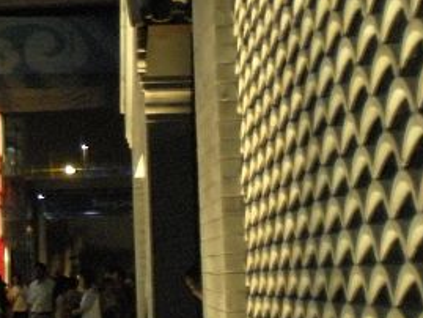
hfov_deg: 17.0
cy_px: 105
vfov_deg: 13.1
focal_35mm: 113
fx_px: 1381
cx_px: -6
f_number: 3.1
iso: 400
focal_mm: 6.3
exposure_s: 1/16.4
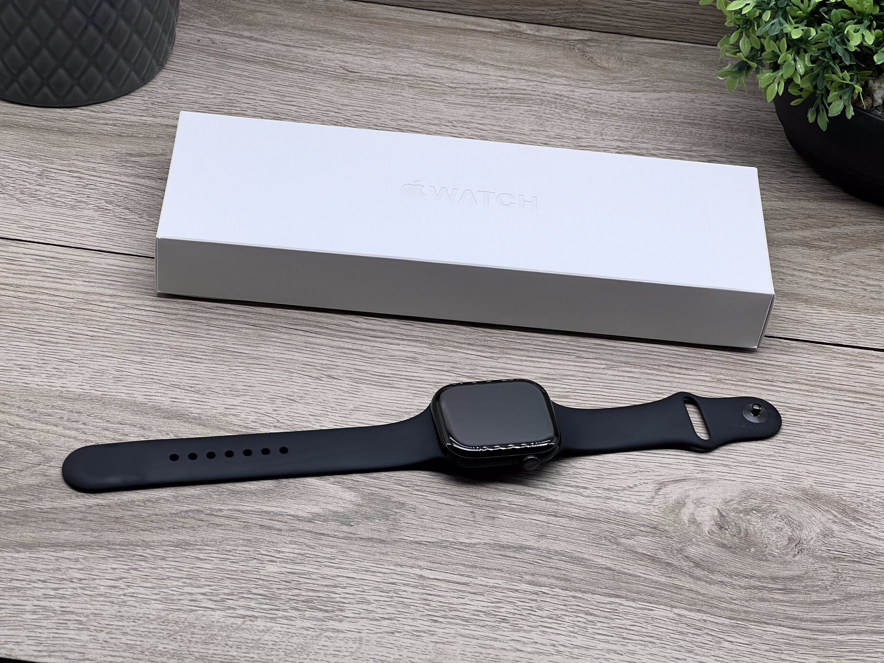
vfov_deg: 19.1
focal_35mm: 77
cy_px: 332
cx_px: 442
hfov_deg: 25.3
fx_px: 1966
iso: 40
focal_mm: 9
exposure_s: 1/100
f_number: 2.8
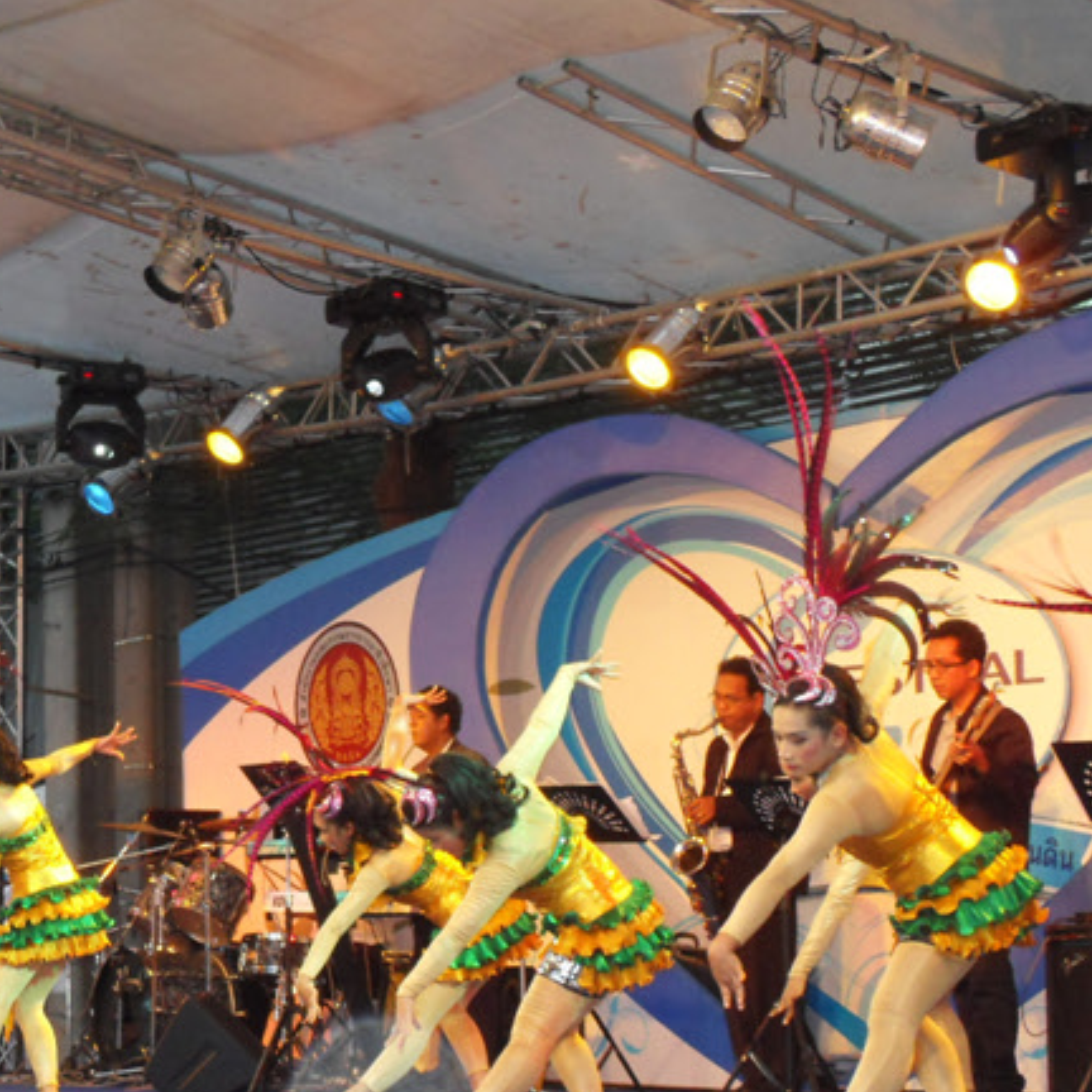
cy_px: 695
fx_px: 3212
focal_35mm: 90
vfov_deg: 19.3
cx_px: 286
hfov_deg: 19.2
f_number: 4
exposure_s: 1/60
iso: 400
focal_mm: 11.8
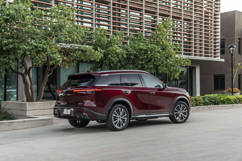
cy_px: 80
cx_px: 121
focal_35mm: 52
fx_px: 350
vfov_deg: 26.0
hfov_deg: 38.2
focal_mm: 52
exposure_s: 1/2
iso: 64
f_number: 5
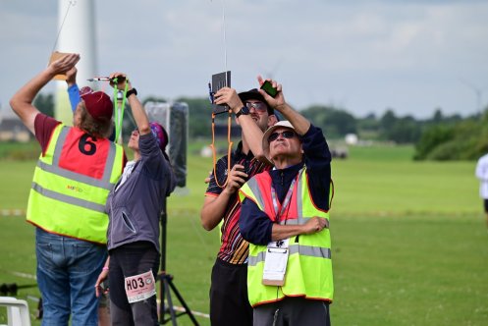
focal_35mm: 270
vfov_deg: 5.1
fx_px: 3662
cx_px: 244
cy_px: 163
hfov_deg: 7.6
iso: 1000
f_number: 7.1
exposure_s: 1/3200
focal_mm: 270
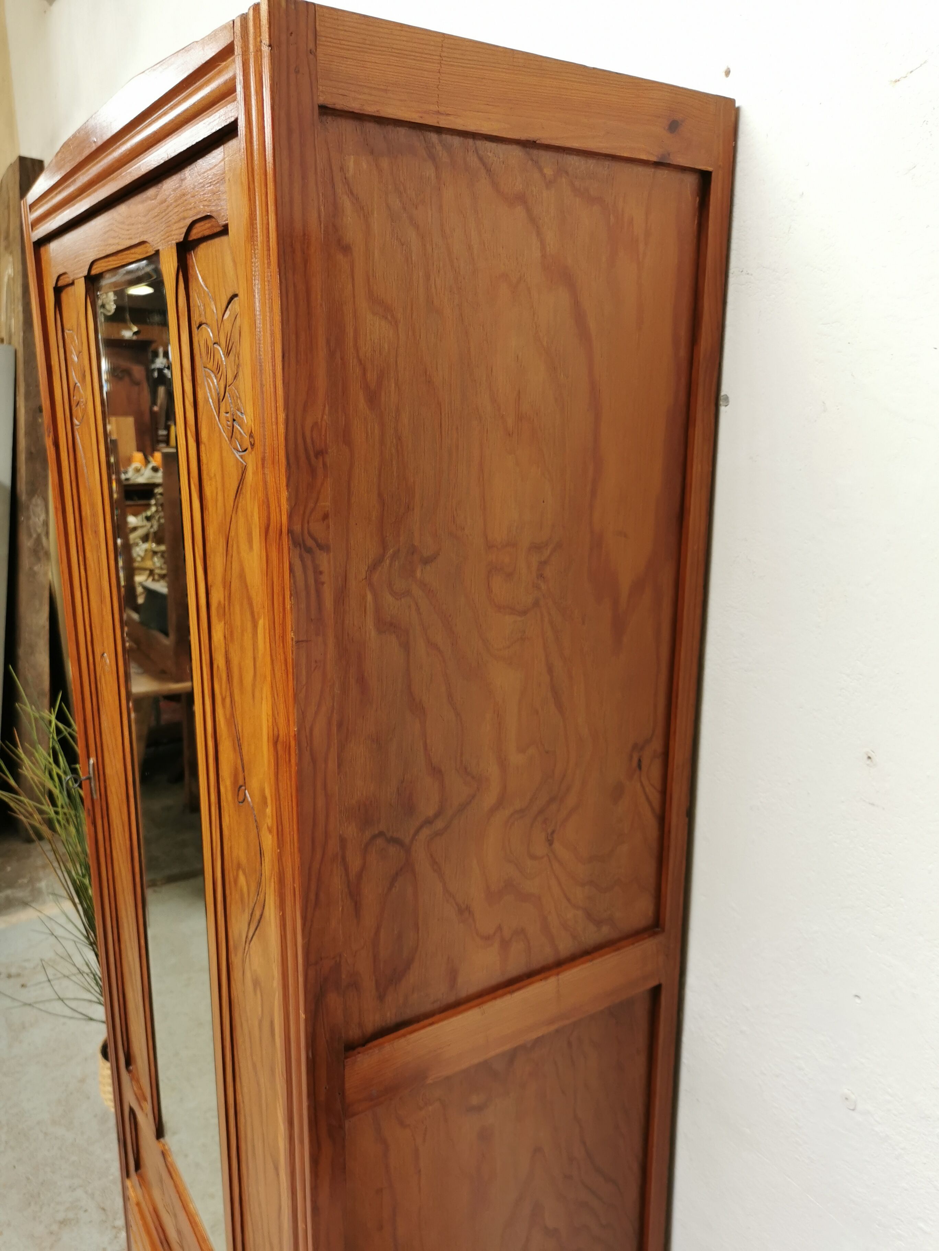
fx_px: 977
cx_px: 470
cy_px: 626
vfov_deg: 65.3
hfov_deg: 51.4
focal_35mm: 27
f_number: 1.8
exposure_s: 1/100
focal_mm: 5.58
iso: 64
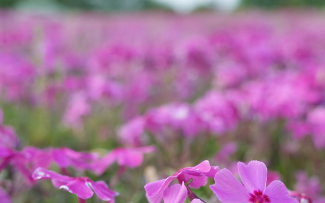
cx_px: 218
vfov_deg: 22.7
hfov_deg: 35.9
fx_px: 496
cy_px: 167
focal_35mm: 56
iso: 100
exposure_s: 1/60
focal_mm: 18.3
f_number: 3.5
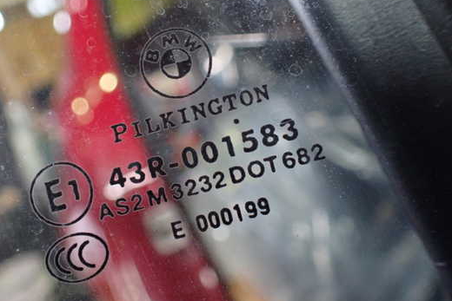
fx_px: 452
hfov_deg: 53.0
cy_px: 134
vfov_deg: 36.9
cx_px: 204
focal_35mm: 36
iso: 800
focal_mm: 5.4
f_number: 2.3
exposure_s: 1/80
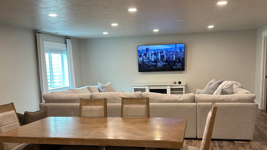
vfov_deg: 30.8
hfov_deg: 52.8
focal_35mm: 38
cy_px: 107
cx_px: 138
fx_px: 269
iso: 200
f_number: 1.78
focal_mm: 6.86
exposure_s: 1/60
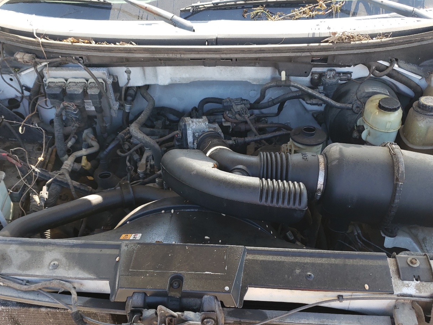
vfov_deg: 41.7
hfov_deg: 53.9
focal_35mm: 34
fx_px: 425
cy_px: 187
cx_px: 206
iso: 50
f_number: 1.5
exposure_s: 1/263
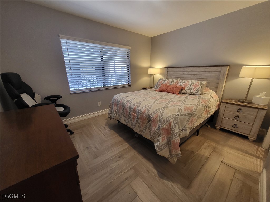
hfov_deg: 106.2
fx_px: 101
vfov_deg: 89.9
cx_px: 135
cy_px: 101
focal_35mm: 13
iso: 200
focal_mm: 1.74
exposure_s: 1/60
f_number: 2.2
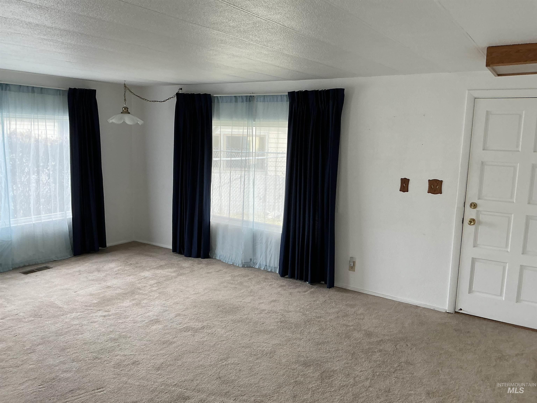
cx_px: 268
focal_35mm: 28
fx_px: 434
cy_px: 202
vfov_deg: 49.7
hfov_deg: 63.4
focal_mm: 3
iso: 50
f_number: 1.8
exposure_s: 1/60
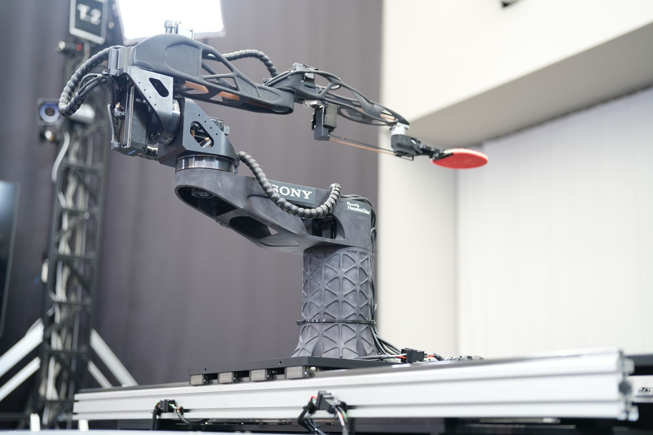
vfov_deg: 27.0
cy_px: 218
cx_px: 326
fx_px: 907
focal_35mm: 50
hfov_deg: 39.6
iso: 200
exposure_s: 1/50
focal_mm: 50
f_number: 1.8
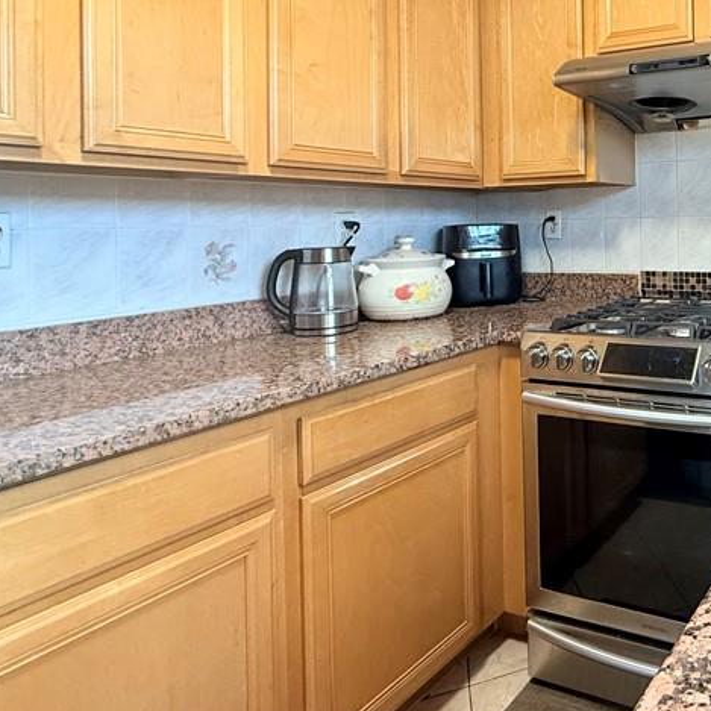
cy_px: 217
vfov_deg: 57.3
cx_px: 697
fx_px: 627
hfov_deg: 49.3
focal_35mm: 27
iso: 320
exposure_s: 1/60
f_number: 2.2
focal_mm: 2.22
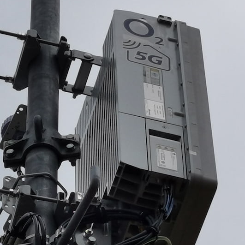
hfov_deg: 7.1
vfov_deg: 7.1
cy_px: 156
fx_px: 1962
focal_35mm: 245
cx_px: 66
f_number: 1.6
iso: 50
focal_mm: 5.56
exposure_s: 1/8264
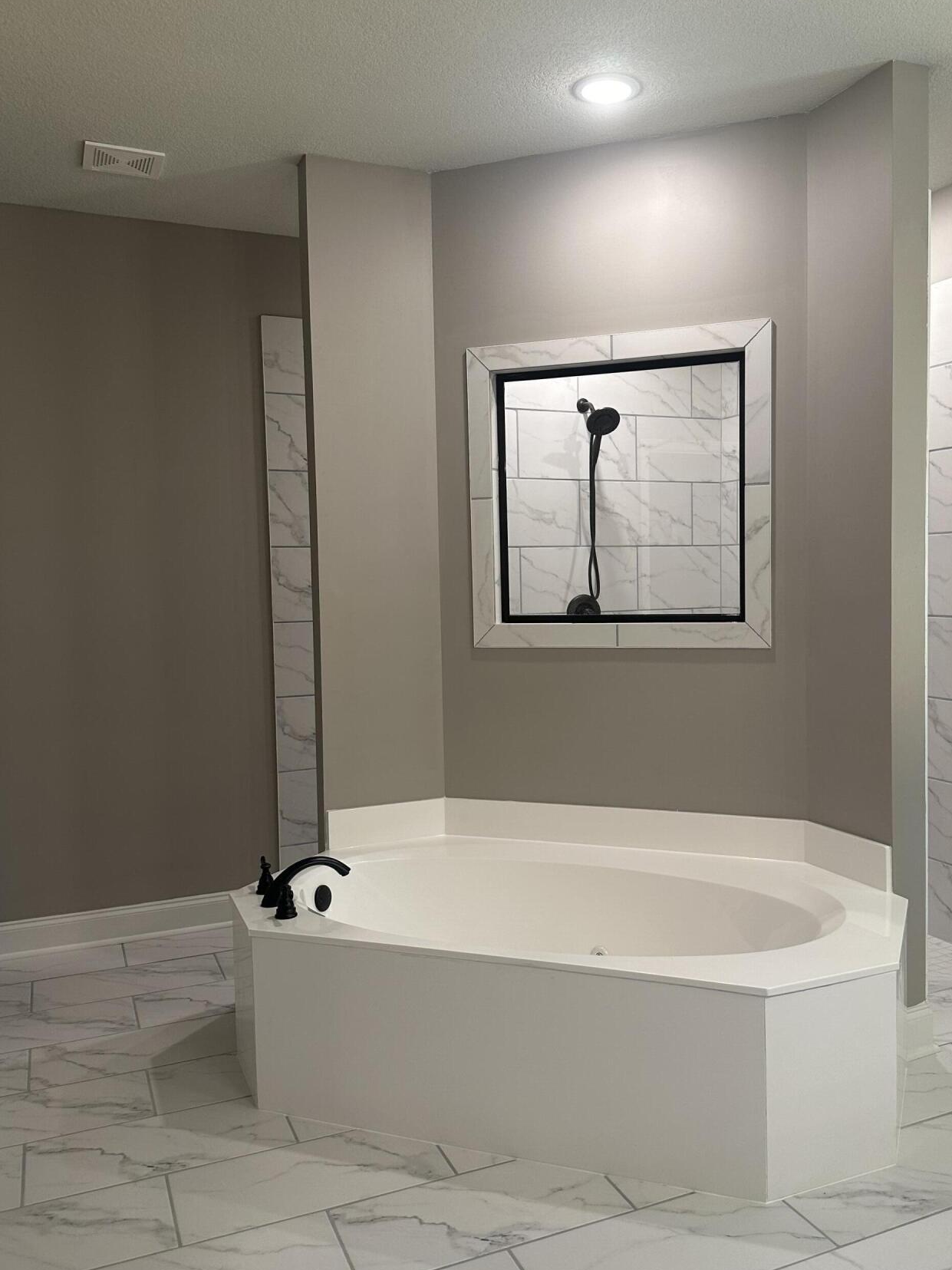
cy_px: 623
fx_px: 1064
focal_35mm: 29
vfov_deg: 61.7
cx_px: 551
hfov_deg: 48.0
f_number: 1.78
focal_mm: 6.86
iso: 125
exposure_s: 1/120
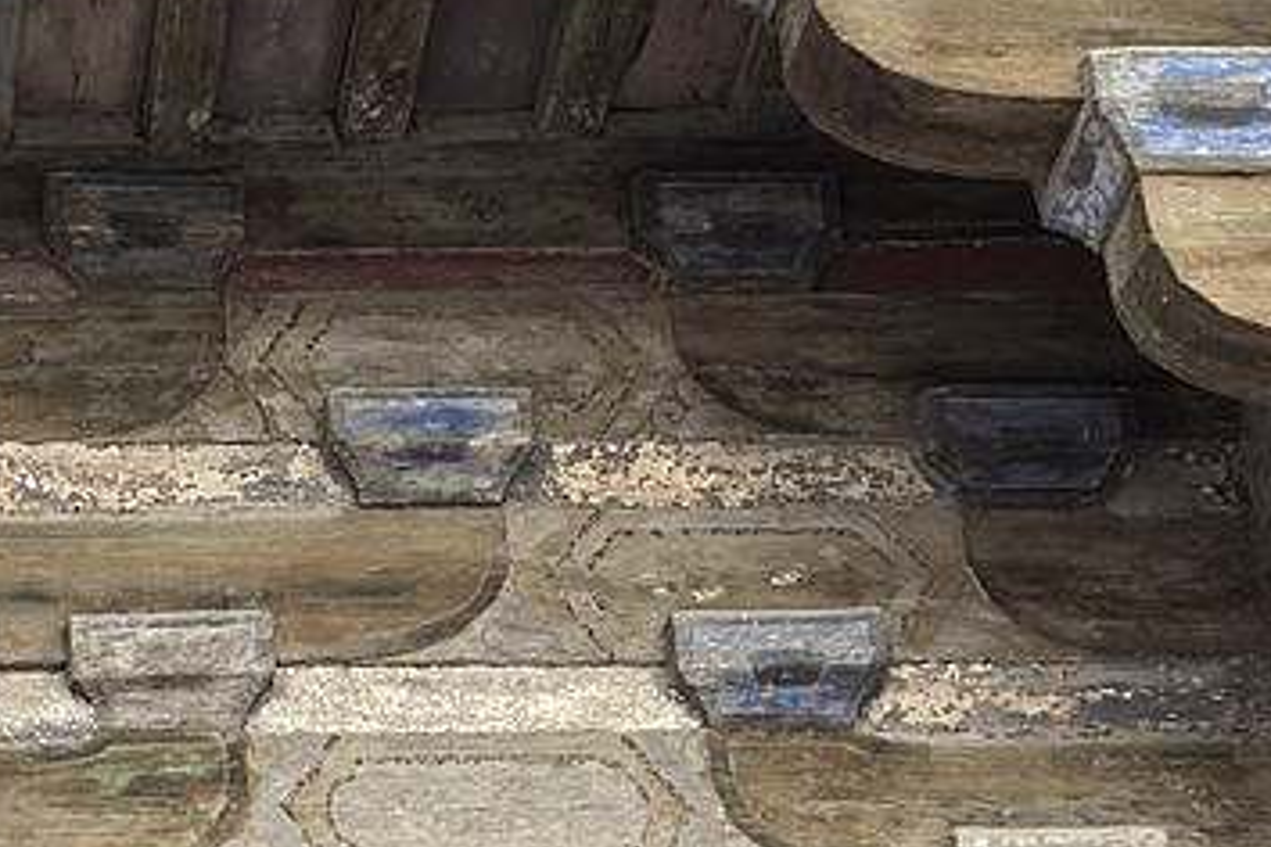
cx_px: -158
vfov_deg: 10.6
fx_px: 4483
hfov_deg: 15.7
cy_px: 980
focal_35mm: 127
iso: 50
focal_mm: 6.98
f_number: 2
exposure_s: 1/185
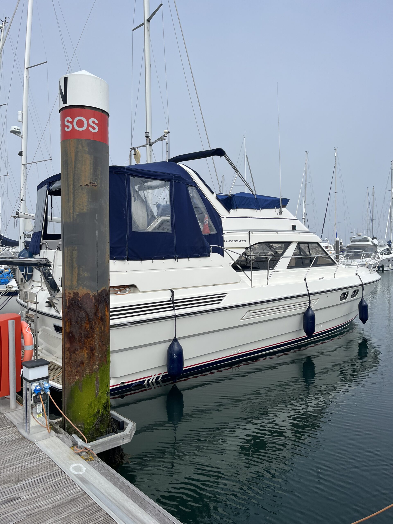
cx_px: 196
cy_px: 262
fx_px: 394
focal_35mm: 26
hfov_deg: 53.1
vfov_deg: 67.3
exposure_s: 1/6494
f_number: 1.6
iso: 50
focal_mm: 5.1
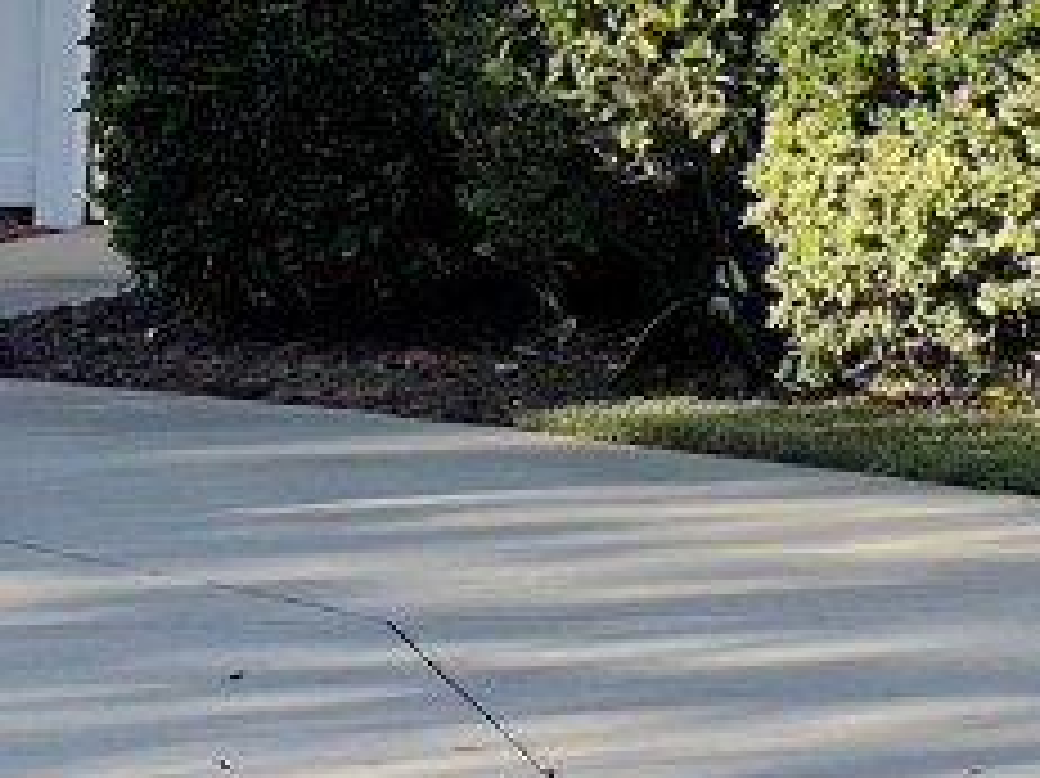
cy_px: -225
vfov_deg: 5.2
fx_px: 8528
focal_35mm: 284
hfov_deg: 6.7
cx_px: 2224
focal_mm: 7.5
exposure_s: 1/1143
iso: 20
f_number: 2.2
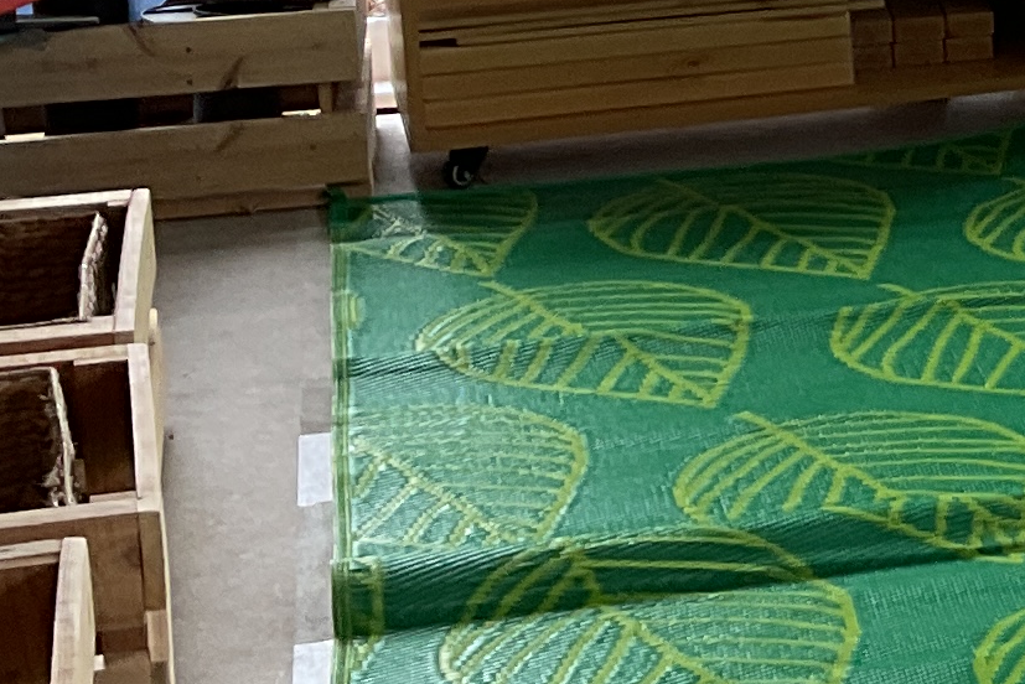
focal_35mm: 147
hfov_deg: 12.8
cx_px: 1780
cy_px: -68
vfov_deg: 9.3
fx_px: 4187
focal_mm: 3
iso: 25
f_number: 1.8
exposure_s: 1/100
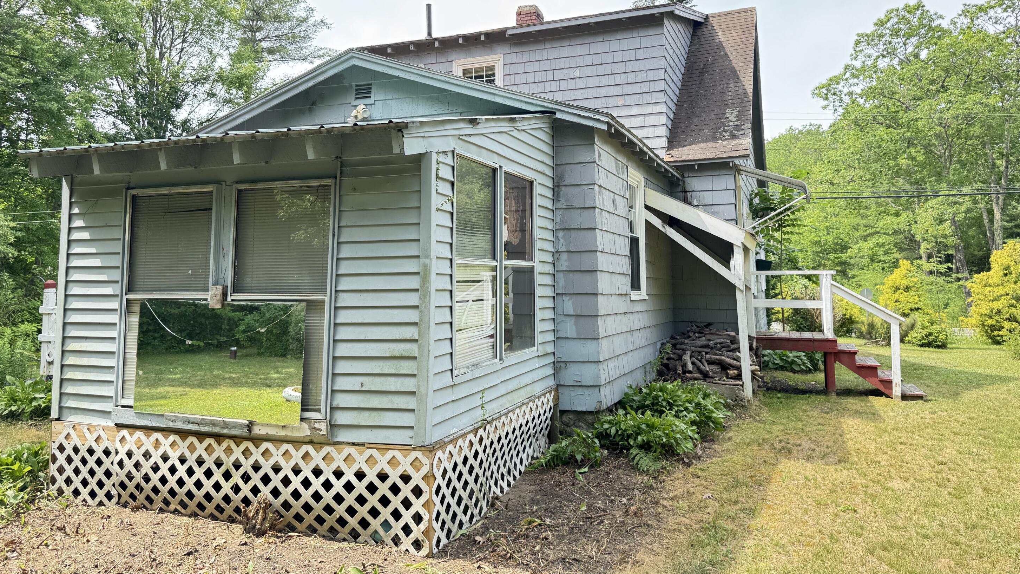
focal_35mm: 27
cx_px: 513
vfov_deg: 42.6
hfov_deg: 69.9
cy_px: 215
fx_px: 730
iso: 80
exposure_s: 1/352
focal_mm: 6.76
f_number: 1.78
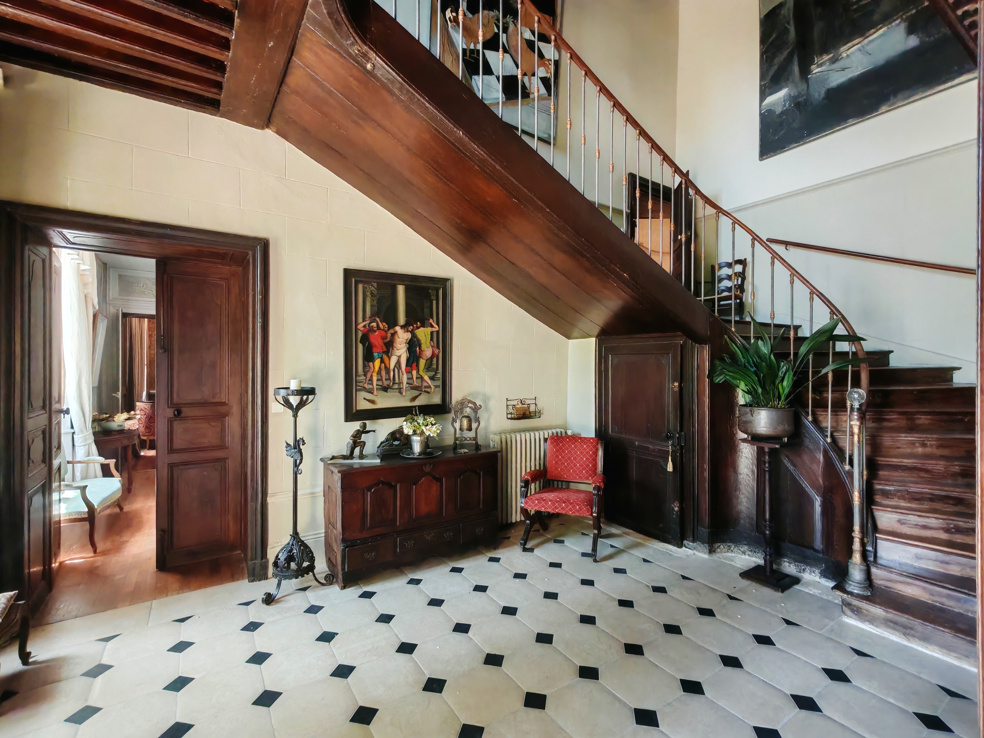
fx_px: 455
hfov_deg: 94.5
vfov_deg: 78.1
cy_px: 369
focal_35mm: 16
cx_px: 492
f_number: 2.2
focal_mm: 1.96
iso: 200
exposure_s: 1/33
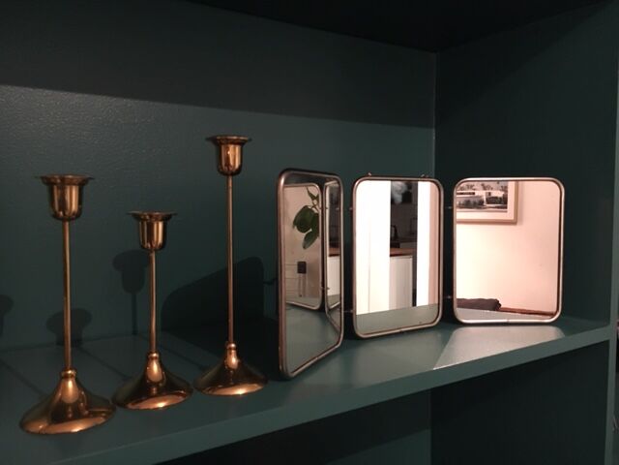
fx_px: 519
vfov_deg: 48.2
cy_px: 232
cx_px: 310
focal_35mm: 29
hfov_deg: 61.7
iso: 500
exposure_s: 1/17
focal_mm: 4.15
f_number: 2.2
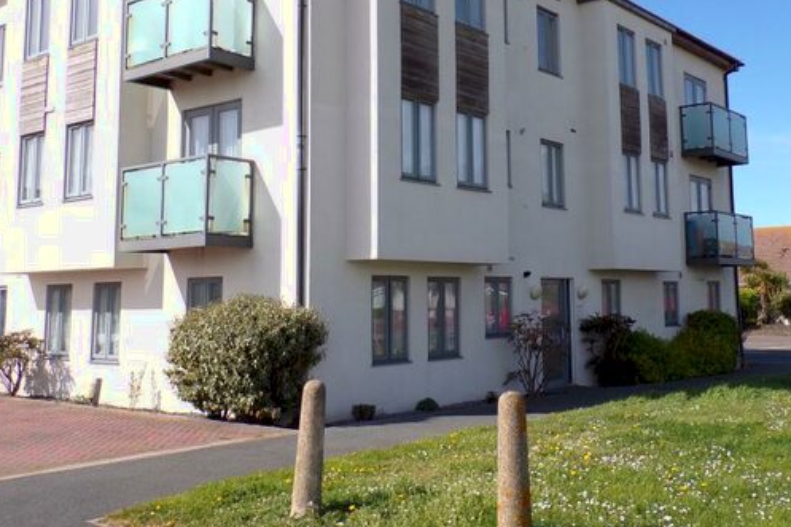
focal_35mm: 41
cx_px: 458
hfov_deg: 47.2
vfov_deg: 32.4
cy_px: 181
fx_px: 901
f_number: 3.1
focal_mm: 5
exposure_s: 1/1400
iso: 80
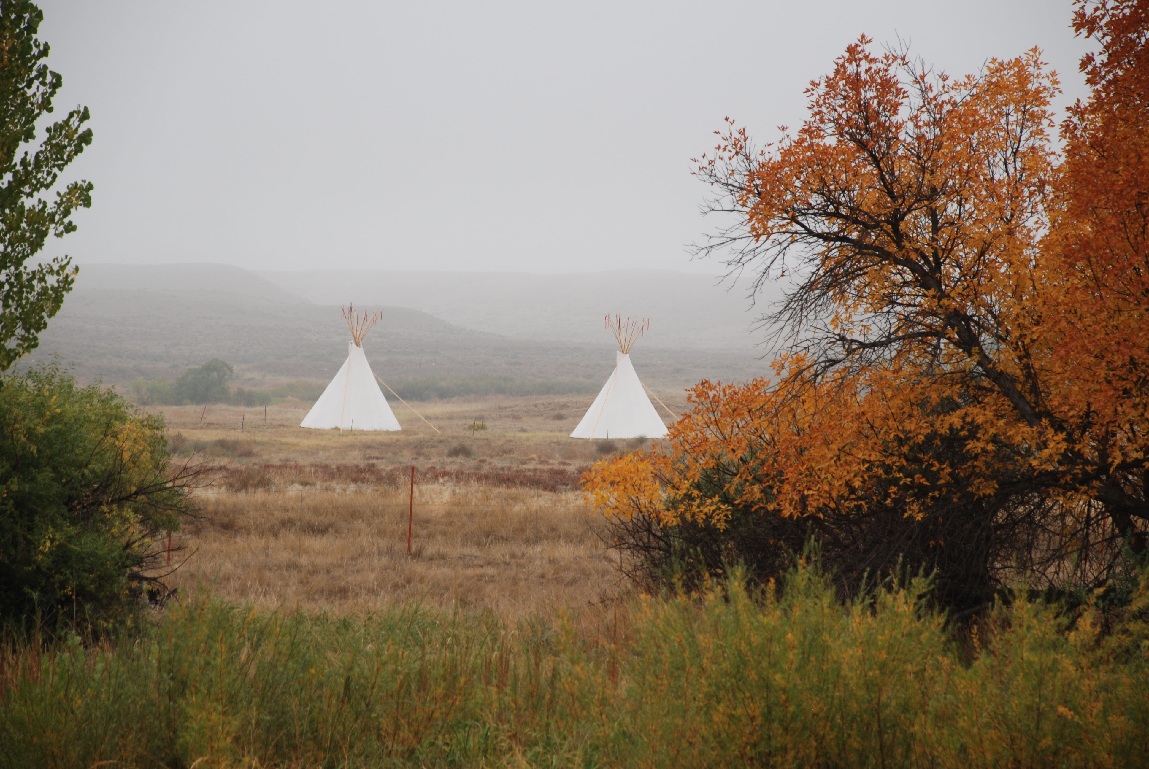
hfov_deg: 13.0
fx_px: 5033
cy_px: 384
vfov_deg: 8.7
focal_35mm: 158
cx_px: 574
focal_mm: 105
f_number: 5.6
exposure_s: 1/320
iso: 200
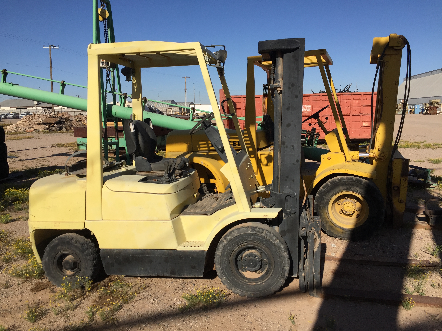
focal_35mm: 29
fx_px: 370
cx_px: 221
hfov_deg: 61.7
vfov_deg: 48.2
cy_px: 166
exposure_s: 1/3597
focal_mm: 4.15
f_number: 2.2
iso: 32
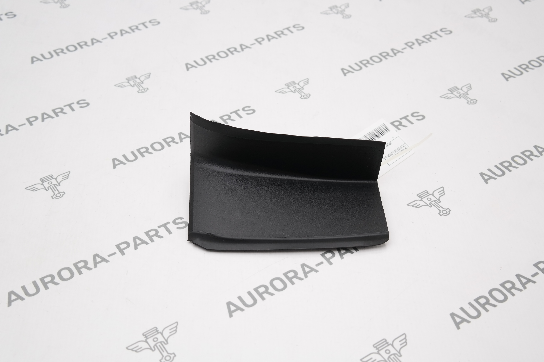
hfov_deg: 37.5
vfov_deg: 25.5
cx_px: 272
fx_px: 801
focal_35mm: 53
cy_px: 181
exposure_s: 1/125
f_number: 4.5
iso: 200
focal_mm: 35
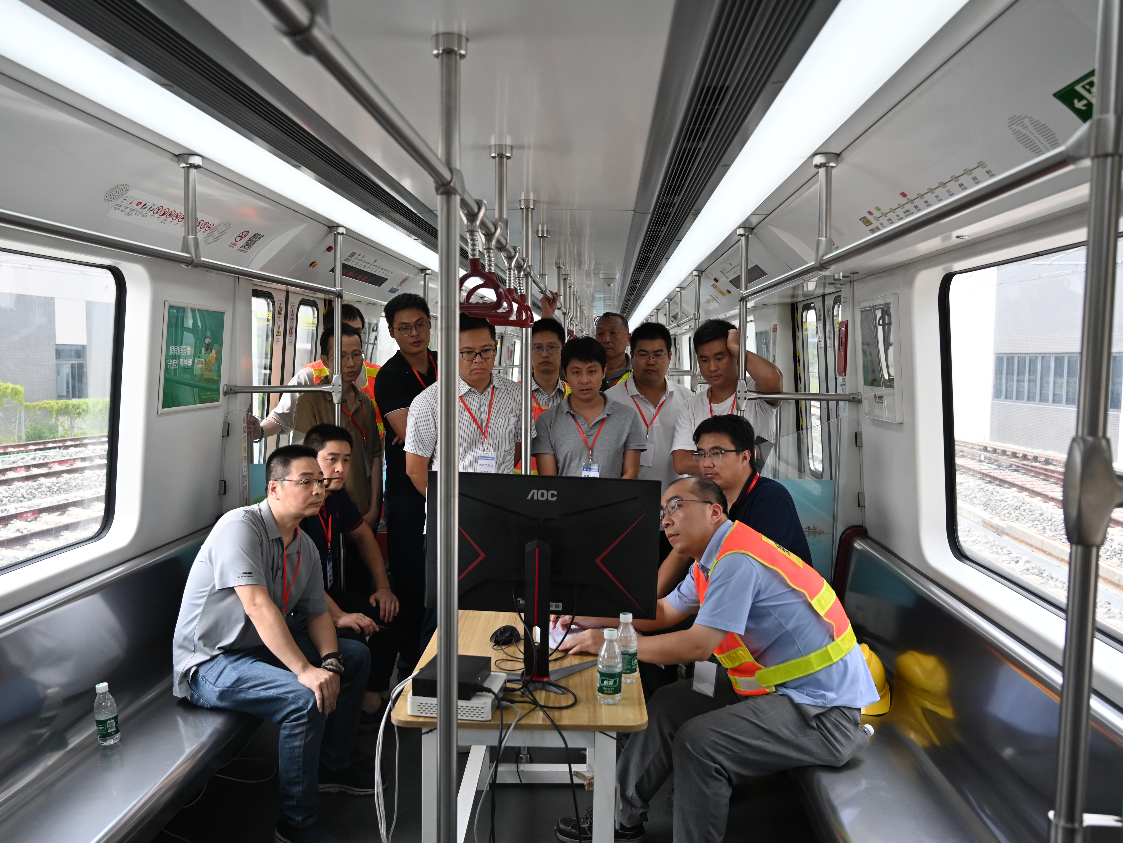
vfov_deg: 48.9
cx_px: 556
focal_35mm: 29
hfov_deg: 62.4
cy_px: 414
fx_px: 927
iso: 400
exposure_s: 1/160
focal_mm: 25.5
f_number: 4
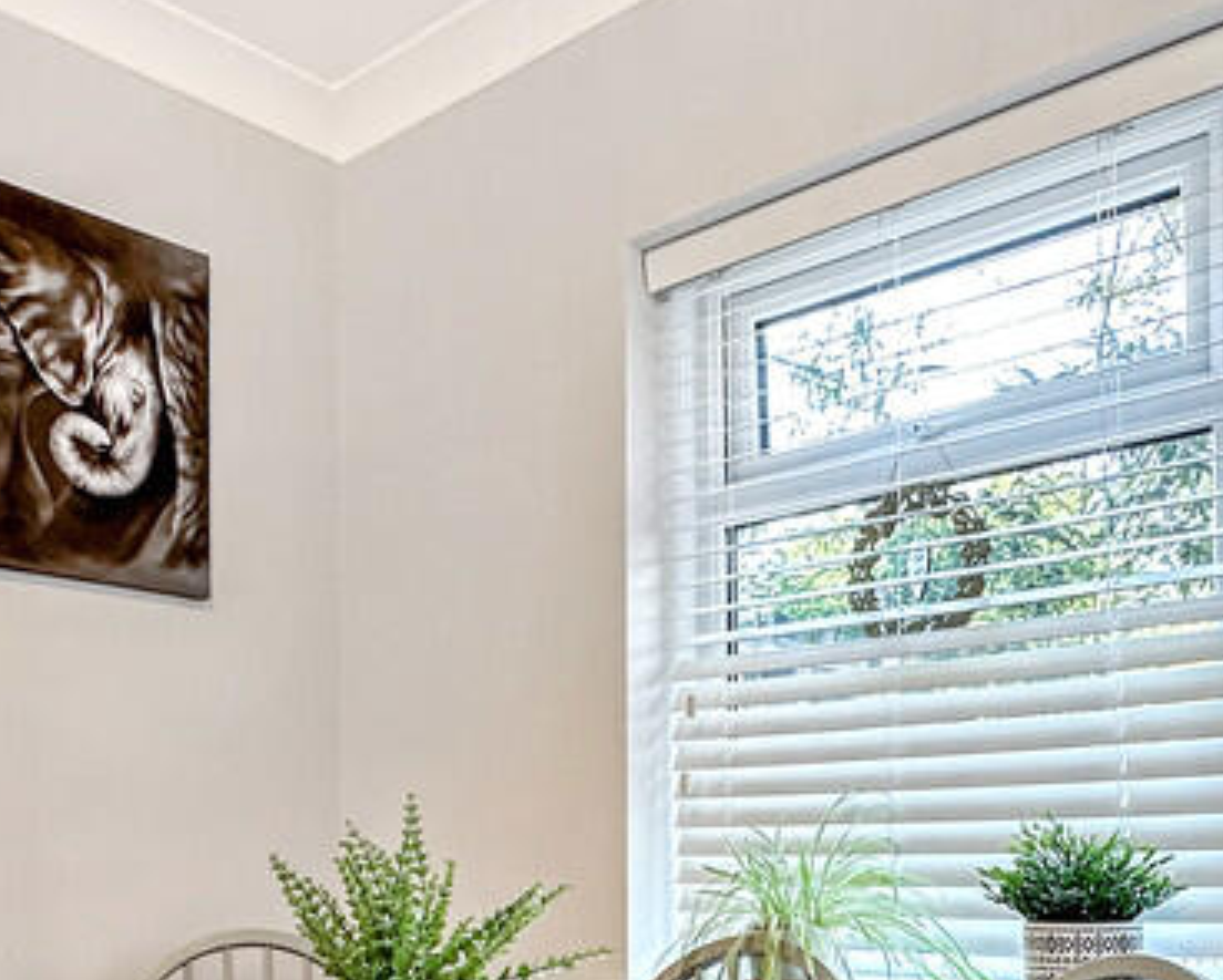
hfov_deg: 47.9
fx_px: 1377
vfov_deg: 34.5
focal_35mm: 38
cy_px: 1046
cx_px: 585
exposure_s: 1/50
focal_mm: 2.22
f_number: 2.2
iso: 200
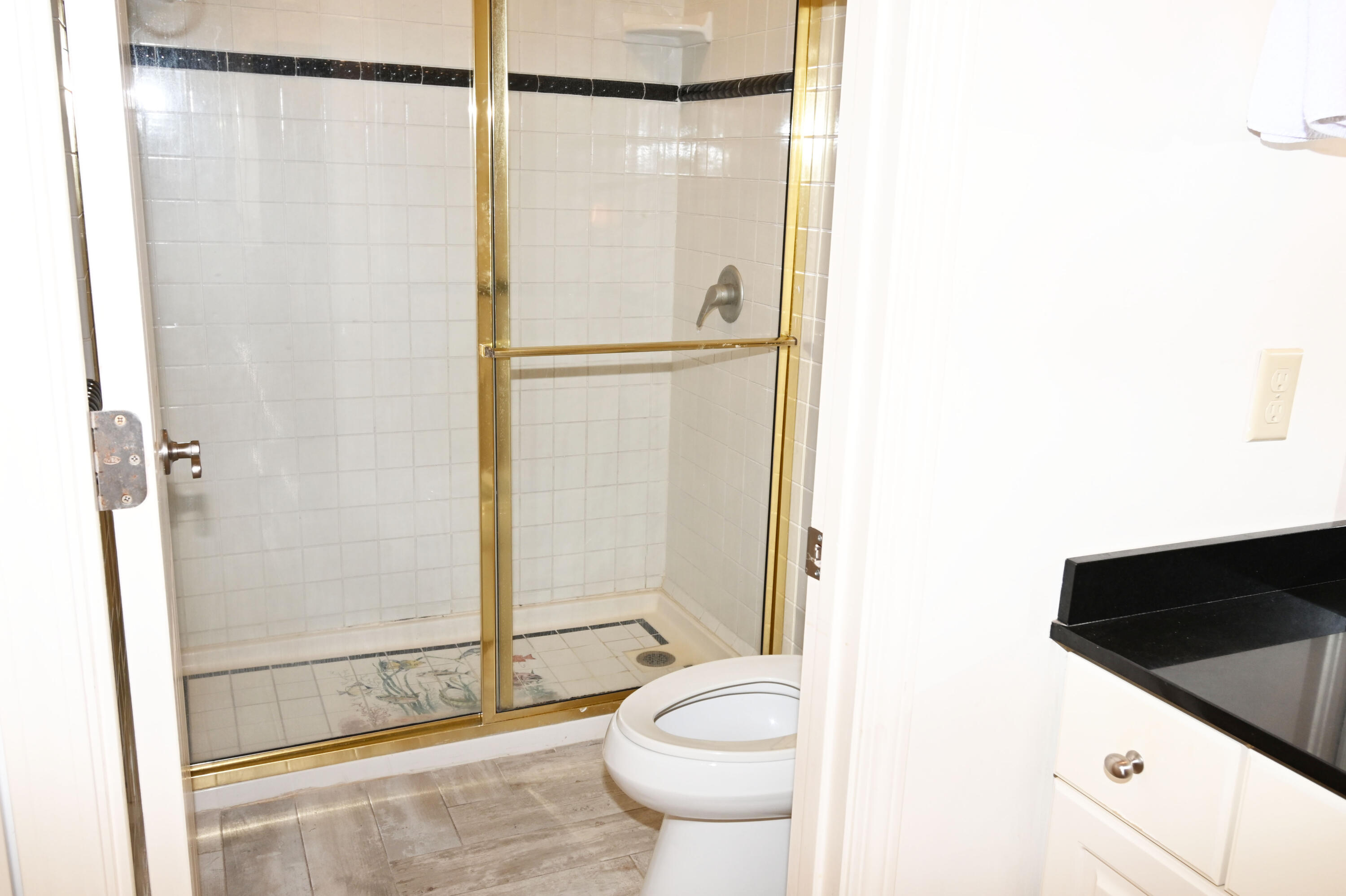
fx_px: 1121
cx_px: 673
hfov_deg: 62.0
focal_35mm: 30
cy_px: 448
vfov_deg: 43.6
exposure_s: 1/60
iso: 280
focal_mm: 20
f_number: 5.6
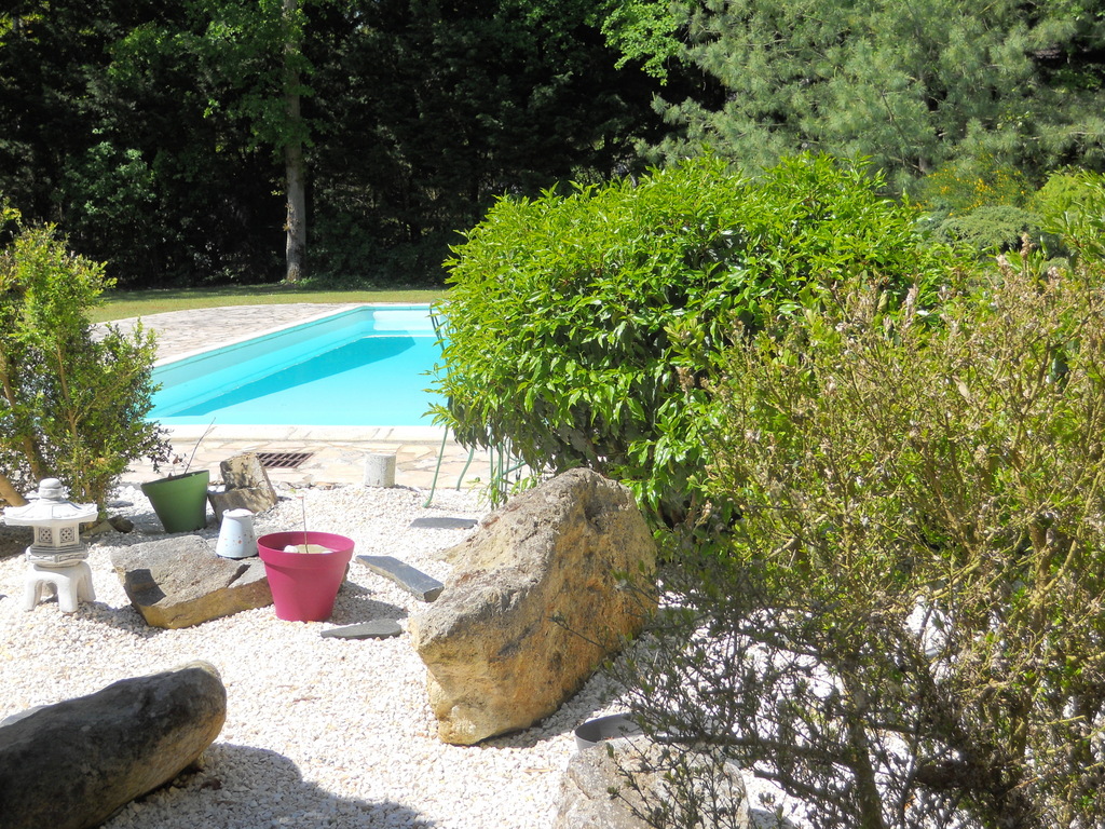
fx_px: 1468
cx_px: 552
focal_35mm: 46
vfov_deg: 31.5
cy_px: 414
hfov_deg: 41.2
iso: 80
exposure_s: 1/500
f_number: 3.4
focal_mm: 8.3
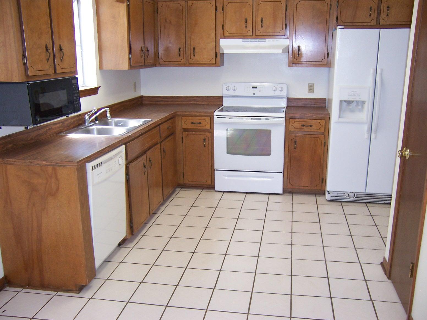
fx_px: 407
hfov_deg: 55.4
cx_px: 214
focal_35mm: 33
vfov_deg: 42.9
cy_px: 160
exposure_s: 1/90
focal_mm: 5.5
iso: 140
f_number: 2.8
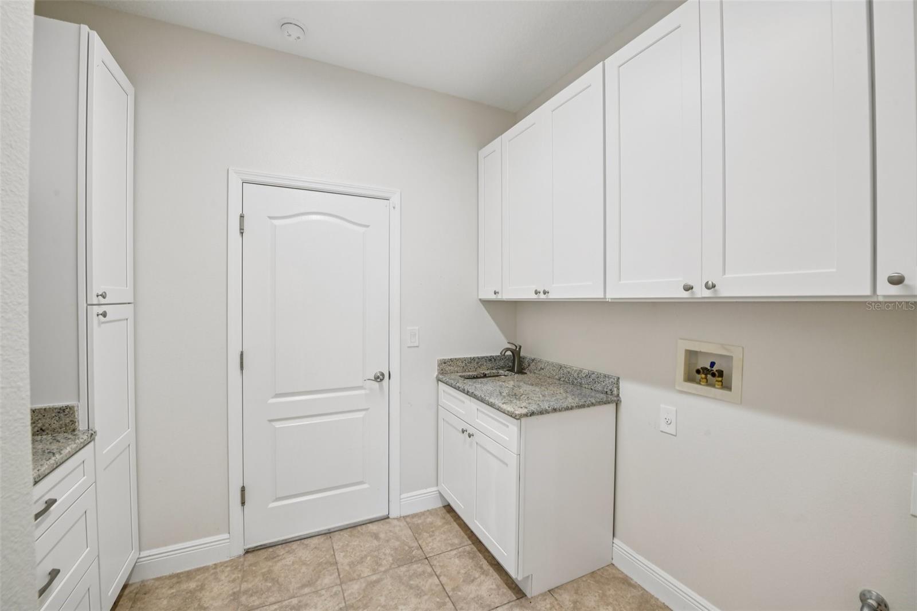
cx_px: 458
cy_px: 306
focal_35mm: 15
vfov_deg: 77.3
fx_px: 382
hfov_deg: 100.4
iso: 400
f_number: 8
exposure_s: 1/30
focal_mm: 15
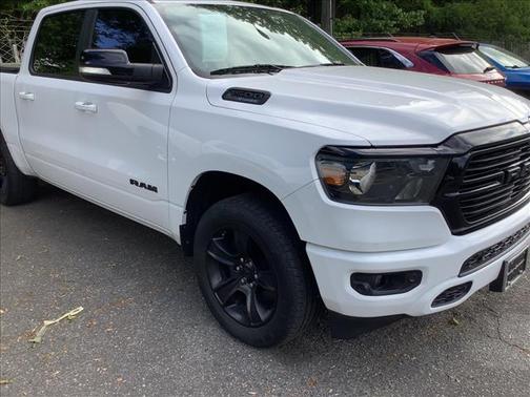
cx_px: 265
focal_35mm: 31
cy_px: 198
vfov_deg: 45.4
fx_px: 475
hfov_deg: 58.4
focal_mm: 3.3
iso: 25
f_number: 2.4
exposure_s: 1/436
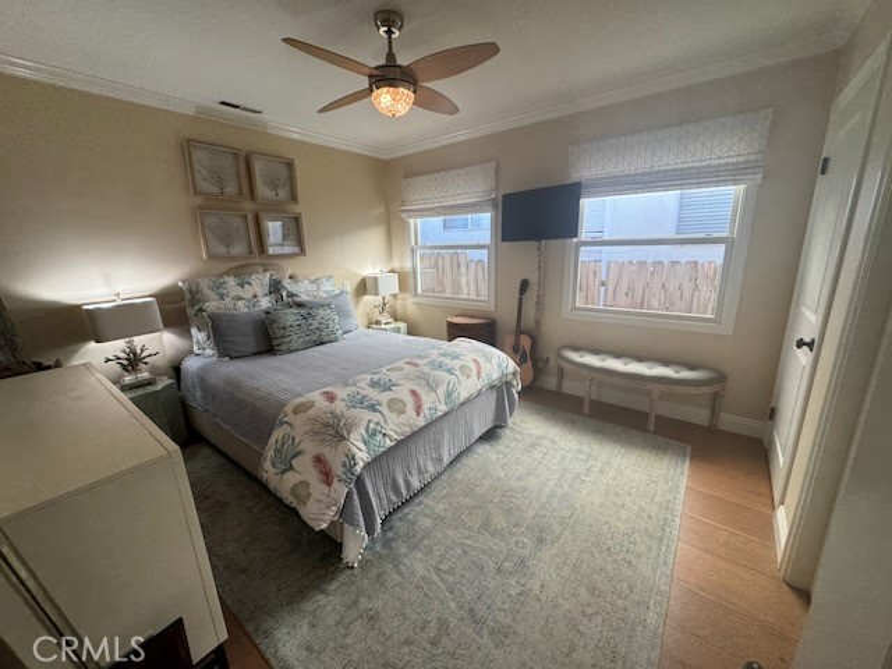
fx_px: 361
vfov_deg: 85.7
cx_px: 446
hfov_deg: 102.1
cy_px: 334
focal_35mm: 14
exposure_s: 1/120
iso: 100
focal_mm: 2.22
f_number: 2.2
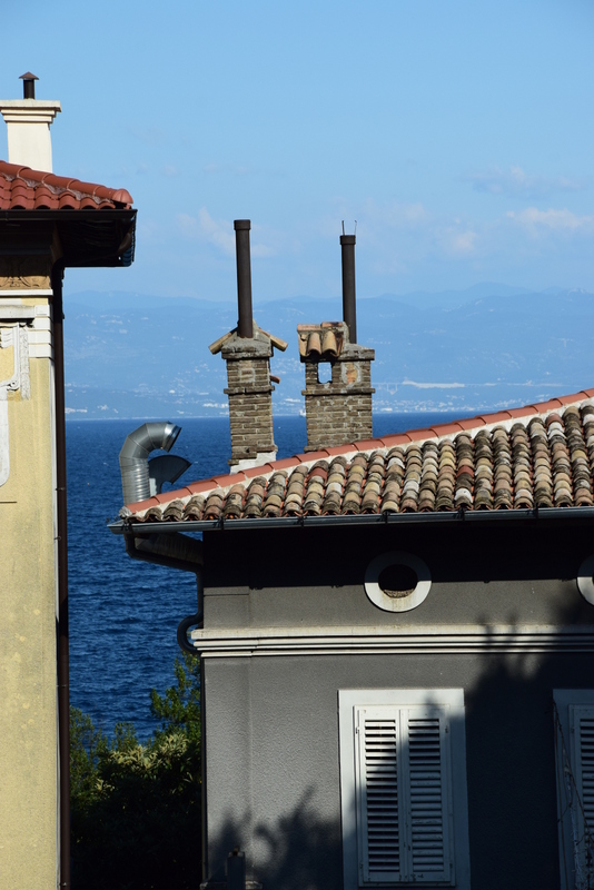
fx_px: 3894
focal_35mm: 158
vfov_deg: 13.0
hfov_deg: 8.7
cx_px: 297
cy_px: 445
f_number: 11
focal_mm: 105
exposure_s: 1/400
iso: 400
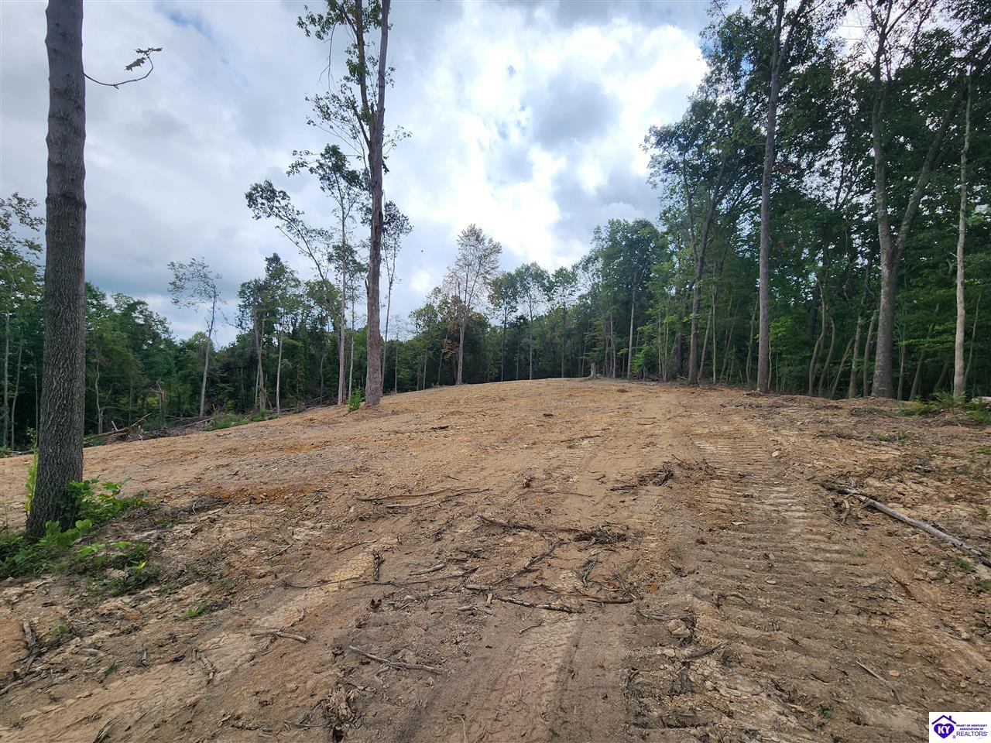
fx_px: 372
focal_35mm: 13
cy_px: 372
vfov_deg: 89.9
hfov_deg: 106.2
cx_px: 496
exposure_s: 1/1794
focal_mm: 2.2
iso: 50
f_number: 2.2
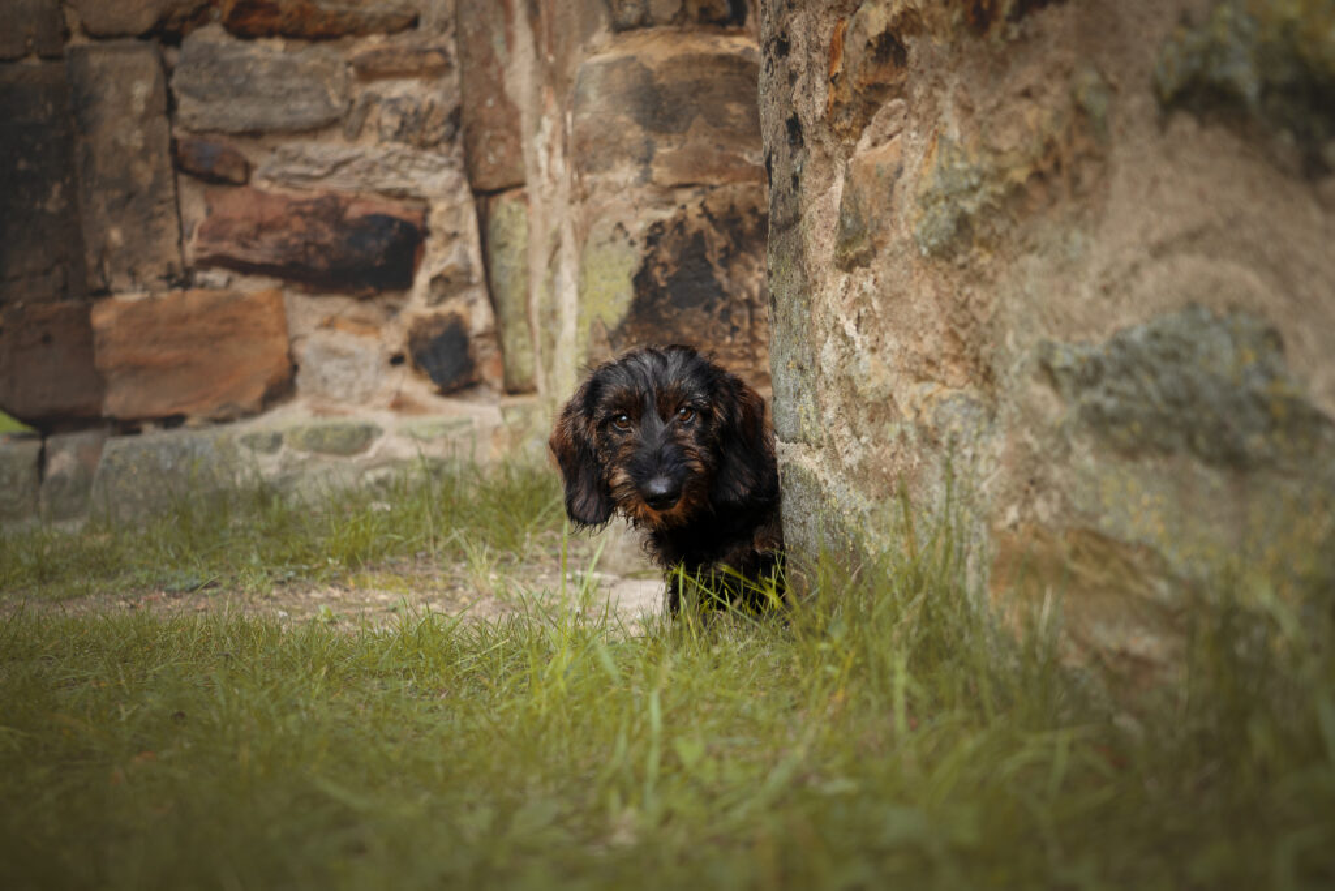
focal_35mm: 51
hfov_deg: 38.9
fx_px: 1891
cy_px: 446
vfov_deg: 26.5
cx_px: 668
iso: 250
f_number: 4
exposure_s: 1/320
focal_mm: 51
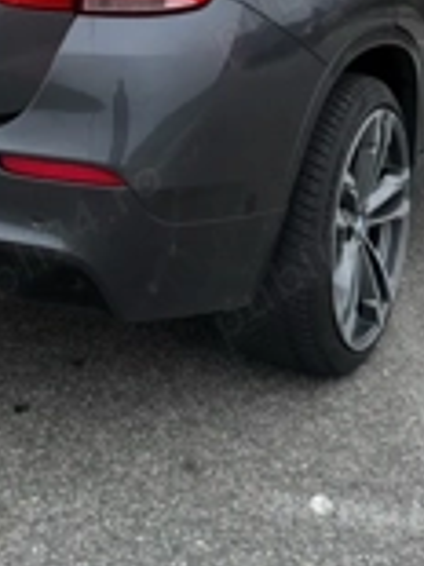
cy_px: 11
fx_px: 1014
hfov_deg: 23.4
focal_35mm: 62
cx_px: 117
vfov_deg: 29.3
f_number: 1.78
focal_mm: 6.76
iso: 160
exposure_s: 1/121
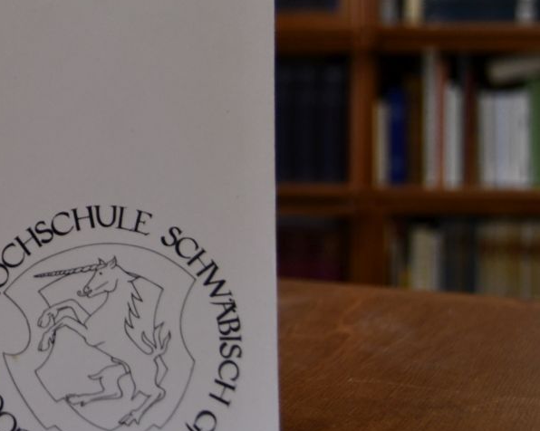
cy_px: 96
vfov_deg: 20.2
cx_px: -85
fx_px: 1198
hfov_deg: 23.5
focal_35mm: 75
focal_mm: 23
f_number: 3.8
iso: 800
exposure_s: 1/200
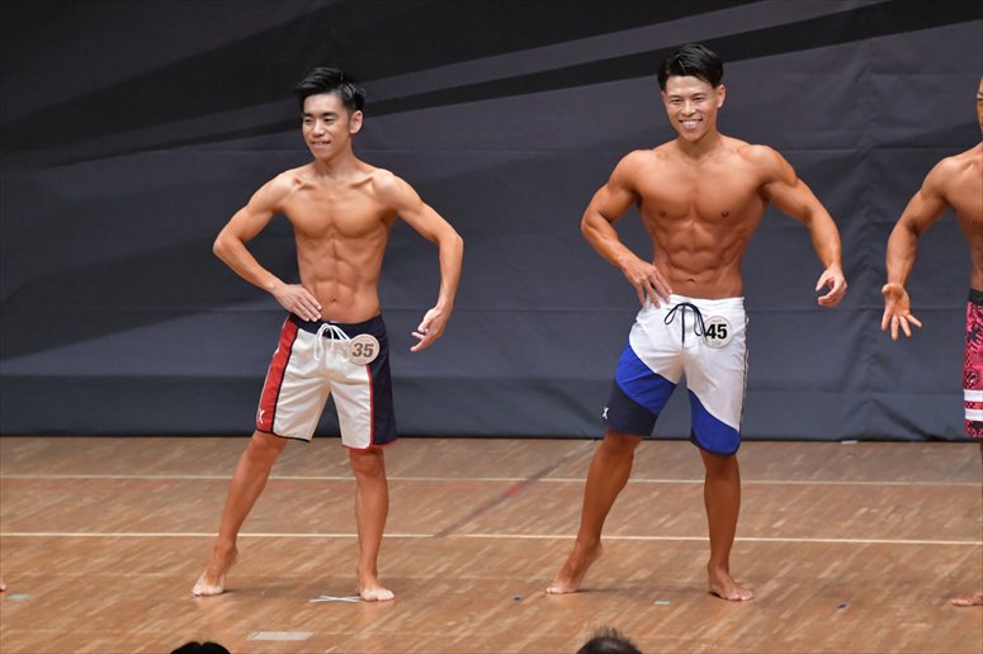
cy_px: 327
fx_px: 7778
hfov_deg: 7.2
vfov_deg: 4.8
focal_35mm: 285
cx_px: 492
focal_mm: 190
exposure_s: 1/400
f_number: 5.6
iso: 6400
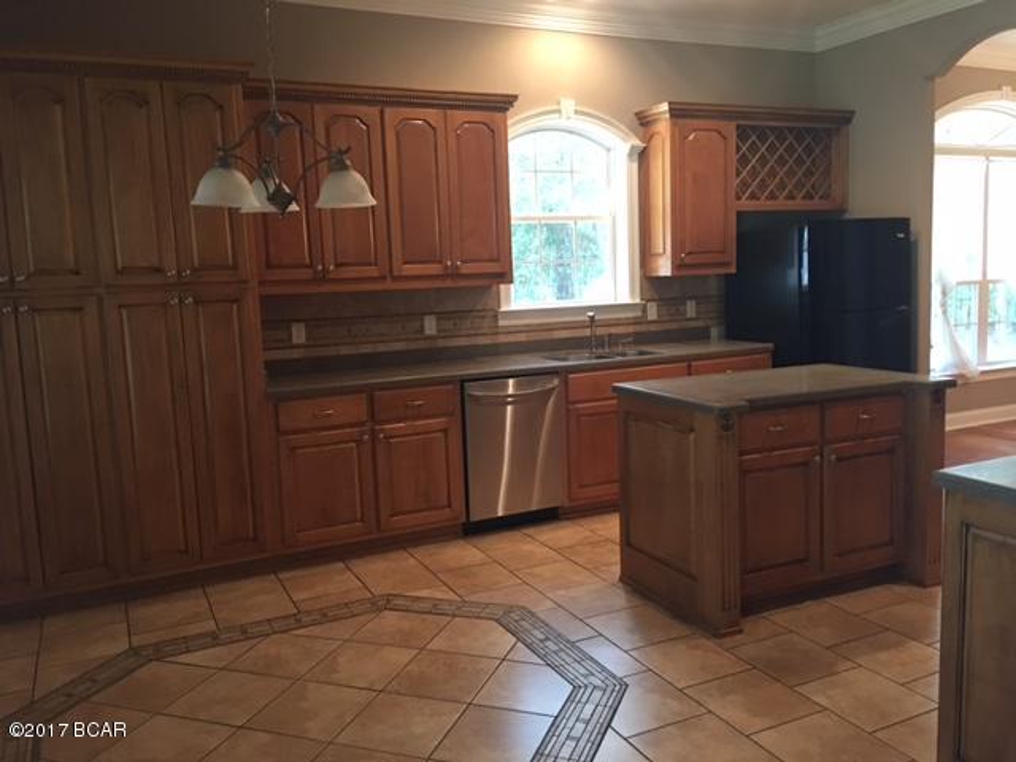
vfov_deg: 48.2
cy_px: 381
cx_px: 508
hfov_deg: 61.7
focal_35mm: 29
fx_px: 851
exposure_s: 1/15
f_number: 2.2
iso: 100
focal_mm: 4.15
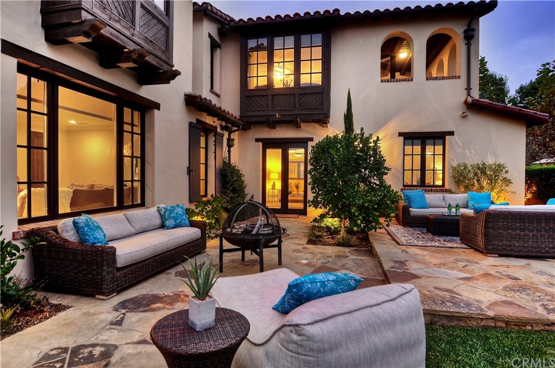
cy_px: 184
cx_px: 278
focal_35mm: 18
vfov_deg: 67.2
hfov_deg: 90.1
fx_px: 277
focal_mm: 12
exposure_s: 1/1.3
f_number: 7.1
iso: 160
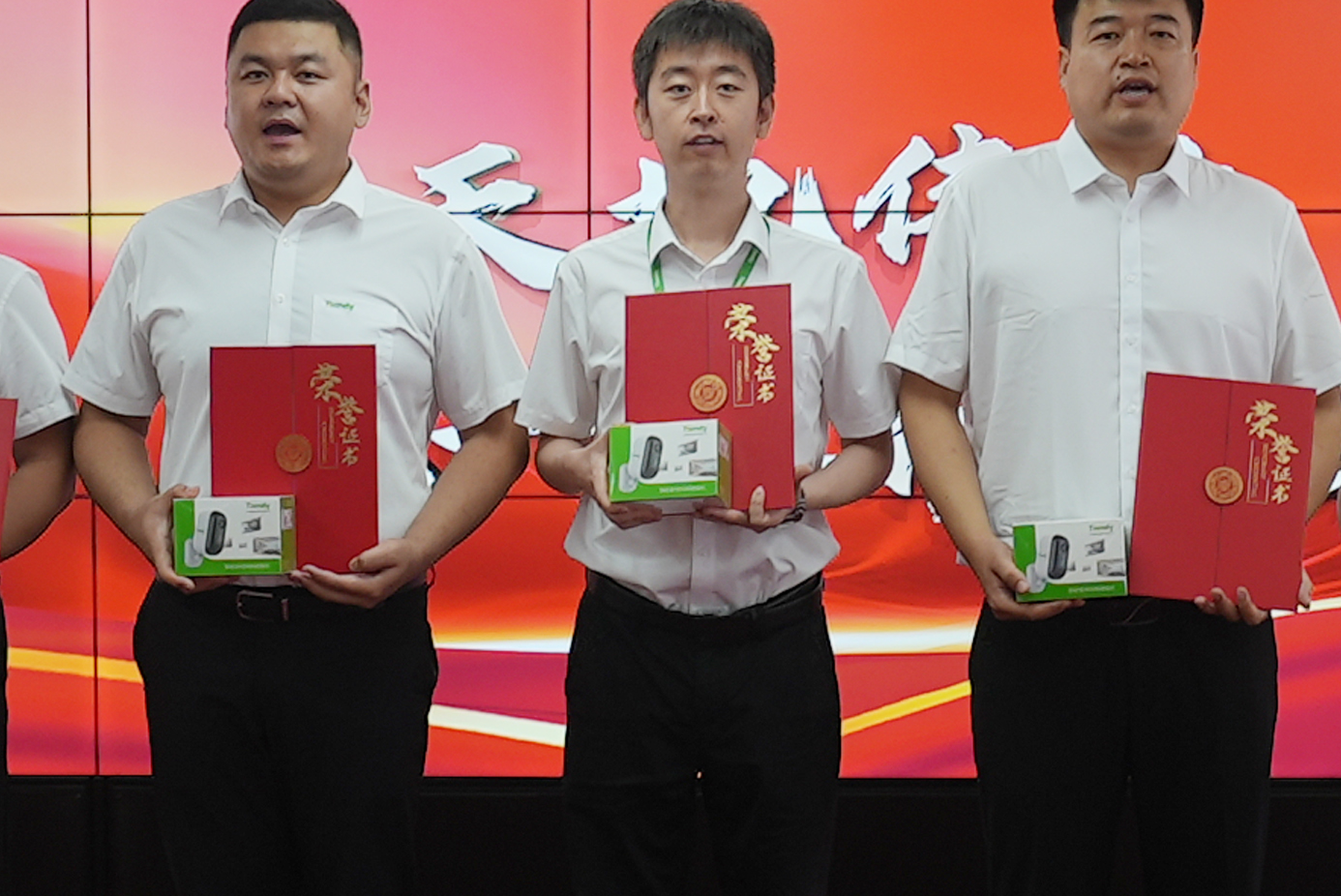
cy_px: 523
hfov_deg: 37.7
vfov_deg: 26.0
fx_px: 1938
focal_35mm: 52
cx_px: 913
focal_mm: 17
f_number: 4
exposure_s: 1/60
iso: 160
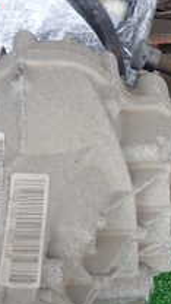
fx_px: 911
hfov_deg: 10.7
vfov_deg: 18.5
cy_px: 303
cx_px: 162
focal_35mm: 113
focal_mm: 6.37
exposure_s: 1/125
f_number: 2.5
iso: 100
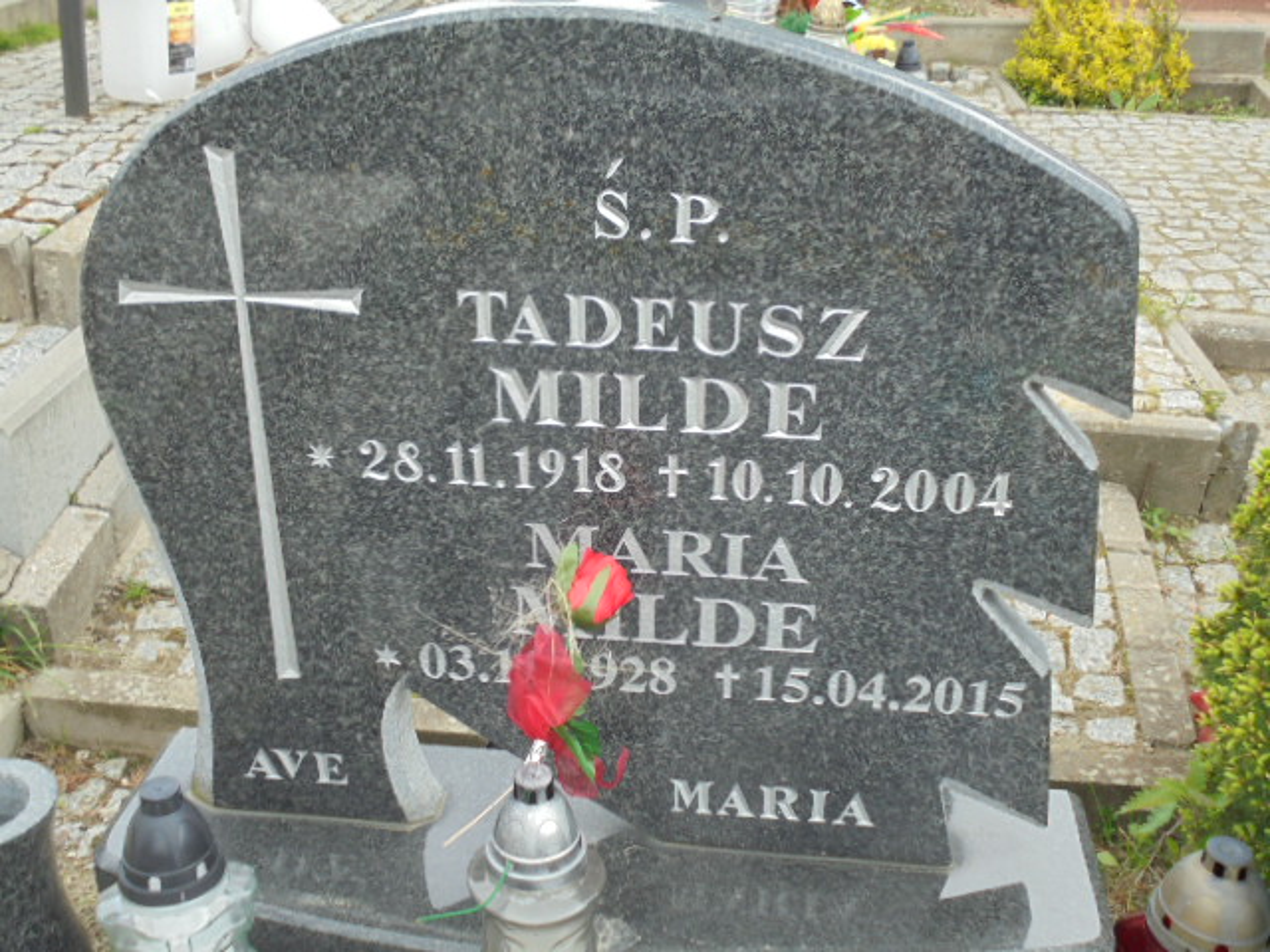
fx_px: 1394
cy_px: 476
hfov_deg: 49.0
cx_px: 635
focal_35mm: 38
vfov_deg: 37.7
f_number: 4.2
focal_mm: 6.9
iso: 100
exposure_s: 1/125
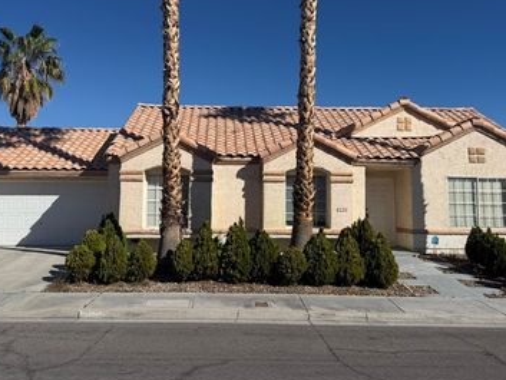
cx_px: 247
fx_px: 497
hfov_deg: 53.9
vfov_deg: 41.7
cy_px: 164
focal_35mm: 34
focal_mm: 6.76
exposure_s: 1/10309
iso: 100
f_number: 1.78
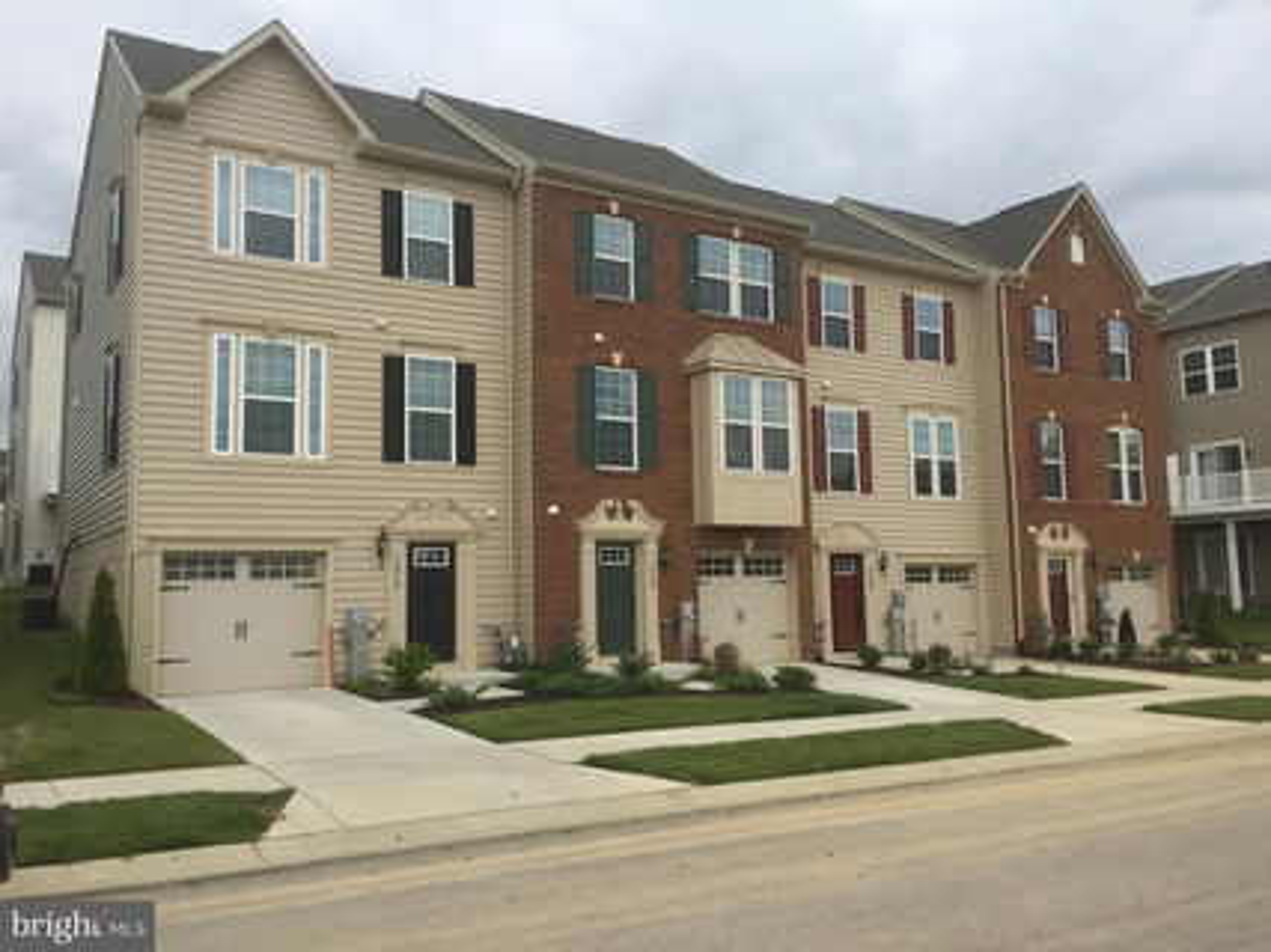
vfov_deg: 48.2
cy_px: 476
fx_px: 1064
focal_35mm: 29
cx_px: 636
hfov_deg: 61.7
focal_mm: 4.15
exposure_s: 1/989
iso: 32
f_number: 2.2
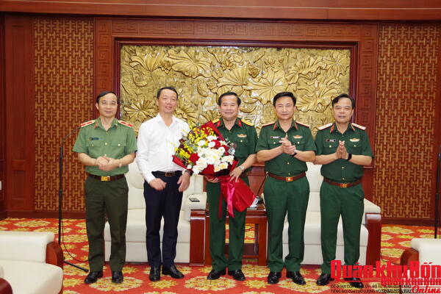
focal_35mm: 42
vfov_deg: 31.9
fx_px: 514
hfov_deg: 46.4
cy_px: 147
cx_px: 220
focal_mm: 28
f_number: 4
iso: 1600
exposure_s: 1/60
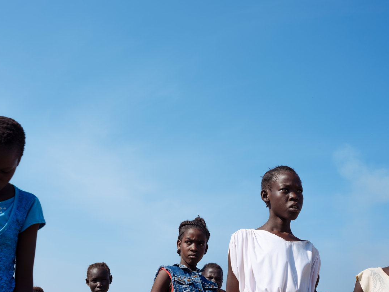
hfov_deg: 38.2
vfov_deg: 29.1
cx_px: 185
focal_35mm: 50
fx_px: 562
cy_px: 151
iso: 100
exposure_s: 1/100
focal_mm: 45
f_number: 13
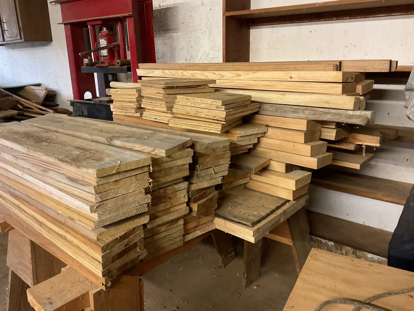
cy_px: 156
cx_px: 207
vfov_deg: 48.2
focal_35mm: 29
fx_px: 347
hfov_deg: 61.7
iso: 320
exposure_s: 1/40
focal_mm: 3
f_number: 1.8
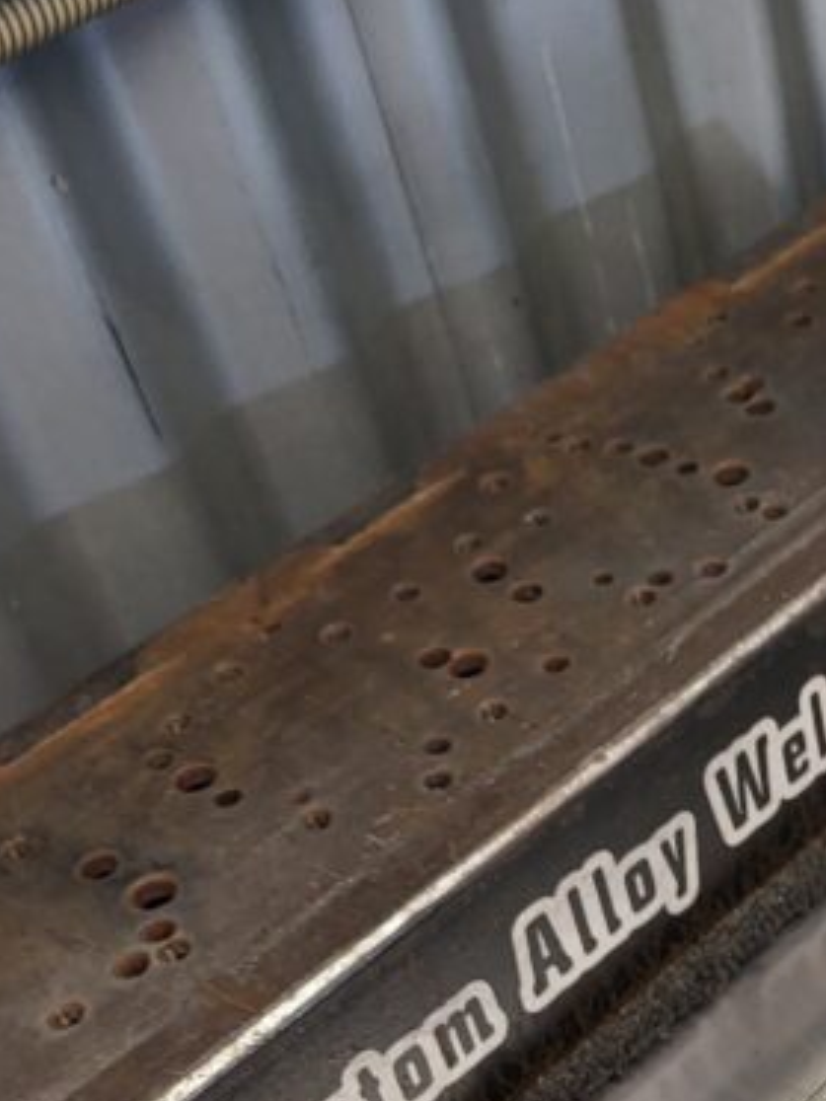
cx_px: 968
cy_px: 1122
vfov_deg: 27.6
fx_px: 2100
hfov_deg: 20.9
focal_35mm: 66
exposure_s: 1/100
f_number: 1.8
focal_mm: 5
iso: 200
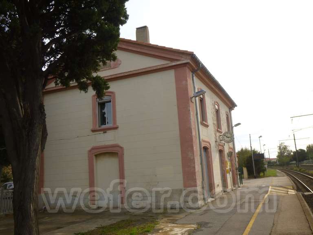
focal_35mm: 31
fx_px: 280
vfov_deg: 45.4
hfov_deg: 58.4
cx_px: 156
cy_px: 118
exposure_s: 1/500
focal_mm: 5.6
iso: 100
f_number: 3.4
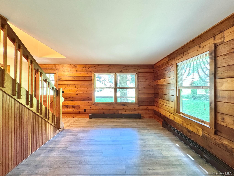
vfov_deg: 85.7
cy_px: 88
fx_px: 95
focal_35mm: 14
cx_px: 117
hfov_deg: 102.1
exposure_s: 1/40
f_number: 2.2
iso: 800
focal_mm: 2.22
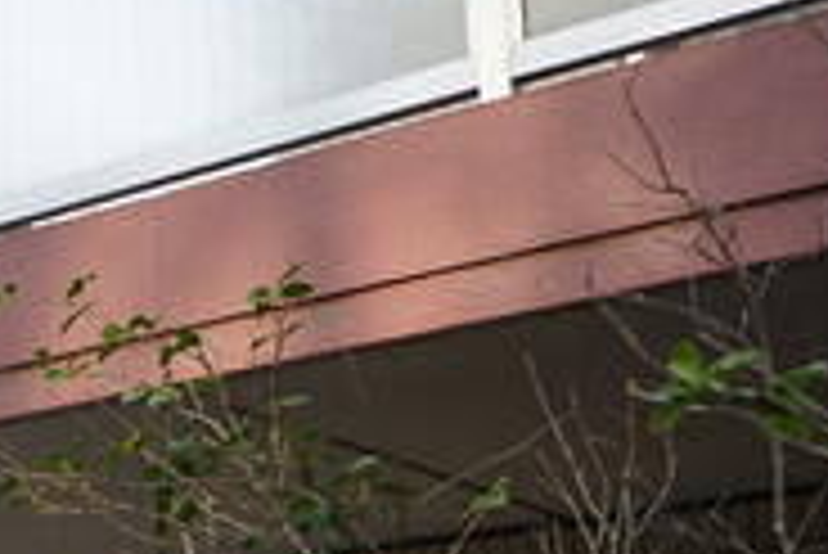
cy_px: 586
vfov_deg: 13.3
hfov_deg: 18.0
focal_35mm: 101
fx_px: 2325
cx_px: -418
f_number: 7.1
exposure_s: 1/200
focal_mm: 31
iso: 400
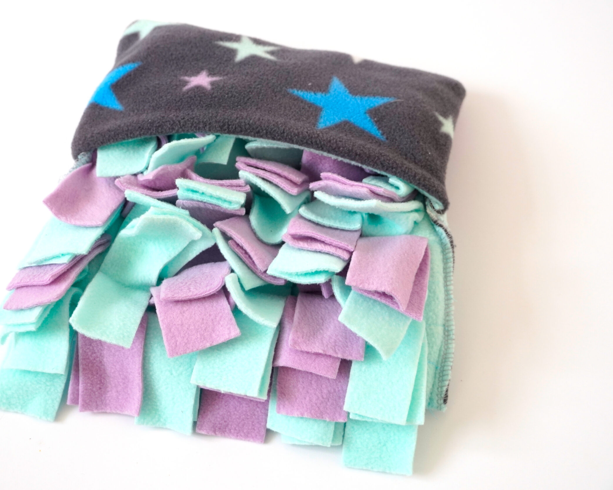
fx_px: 998
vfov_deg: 27.6
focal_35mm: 55
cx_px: 253
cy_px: 244
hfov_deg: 34.1
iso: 640
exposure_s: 1/50
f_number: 4.5
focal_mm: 32
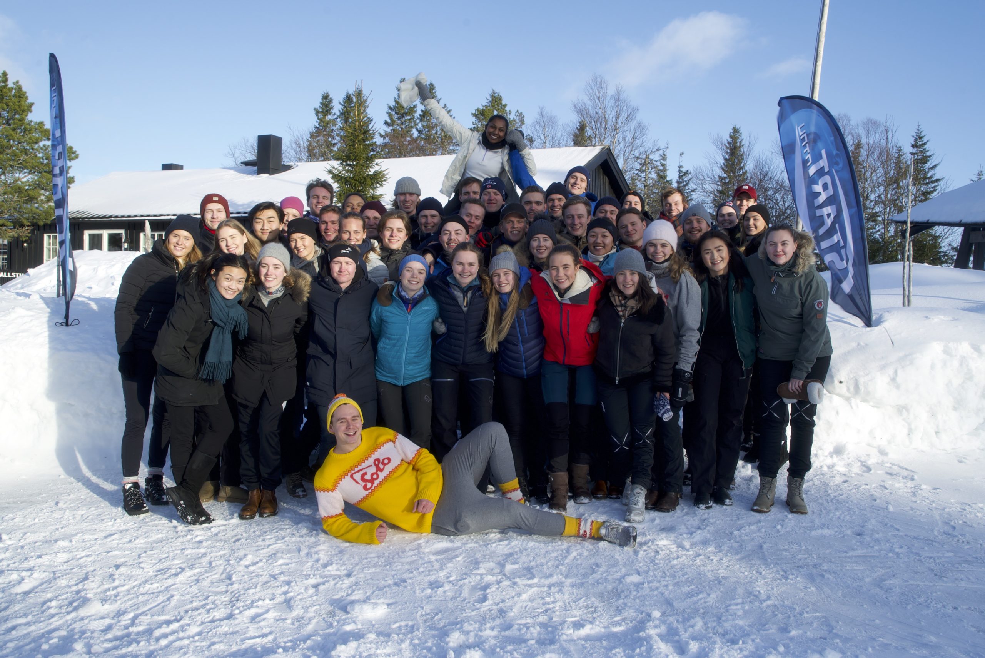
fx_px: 876
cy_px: 329
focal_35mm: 32
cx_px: 492
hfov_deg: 58.7
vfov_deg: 41.2
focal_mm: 32
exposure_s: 1/80
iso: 100
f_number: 11
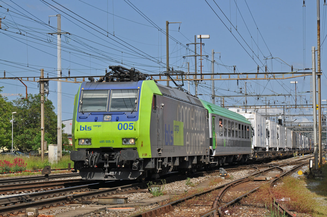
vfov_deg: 13.0
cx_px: 164
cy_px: 108
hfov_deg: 19.5
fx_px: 953
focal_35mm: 105
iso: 400
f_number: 10
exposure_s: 1/1000
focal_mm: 70
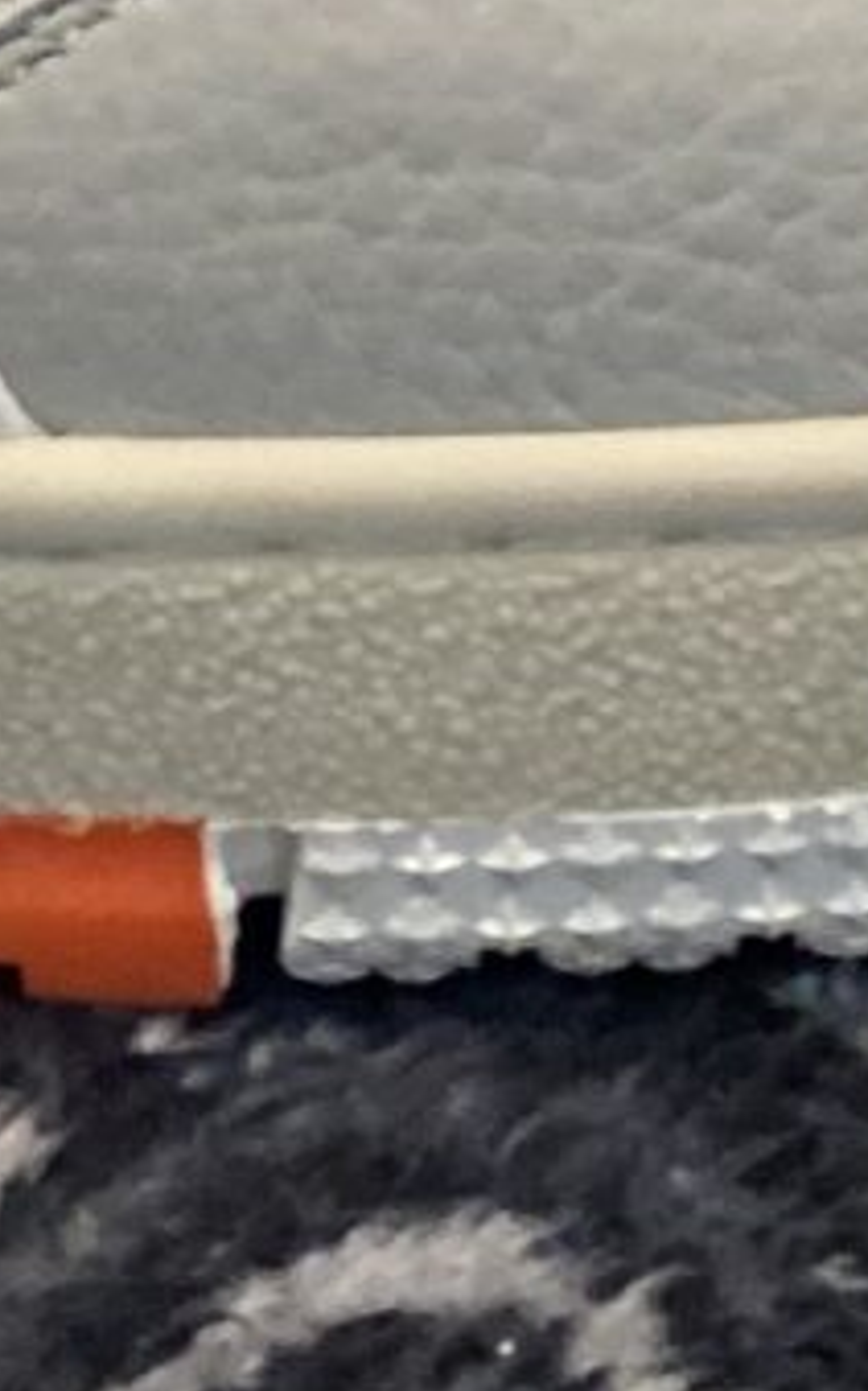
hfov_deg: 3.1
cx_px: -790
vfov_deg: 4.7
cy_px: -3531
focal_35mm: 417
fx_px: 15797
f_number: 2
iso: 100
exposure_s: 1/33
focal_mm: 6
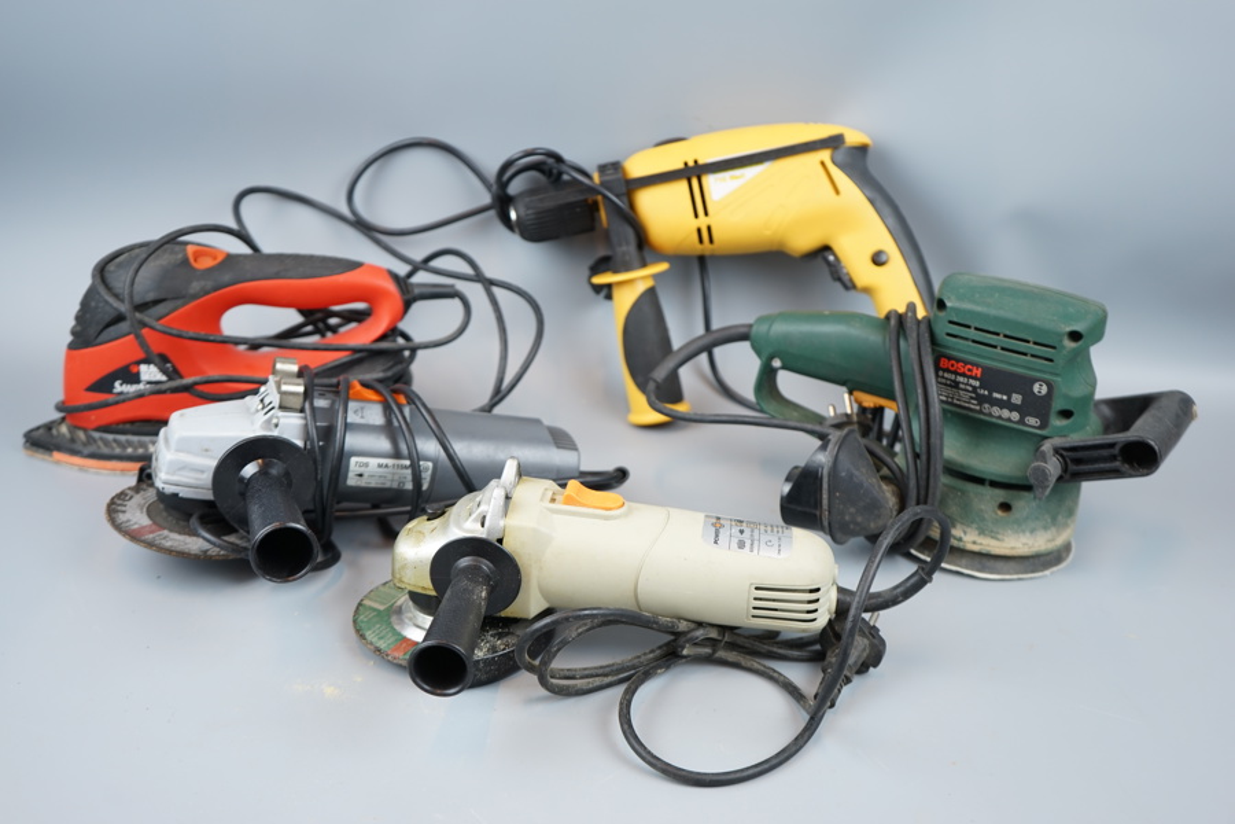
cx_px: 618
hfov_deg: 48.5
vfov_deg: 33.4
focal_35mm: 40
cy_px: 412
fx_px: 1372
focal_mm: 40
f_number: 4
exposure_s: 1/60
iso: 160
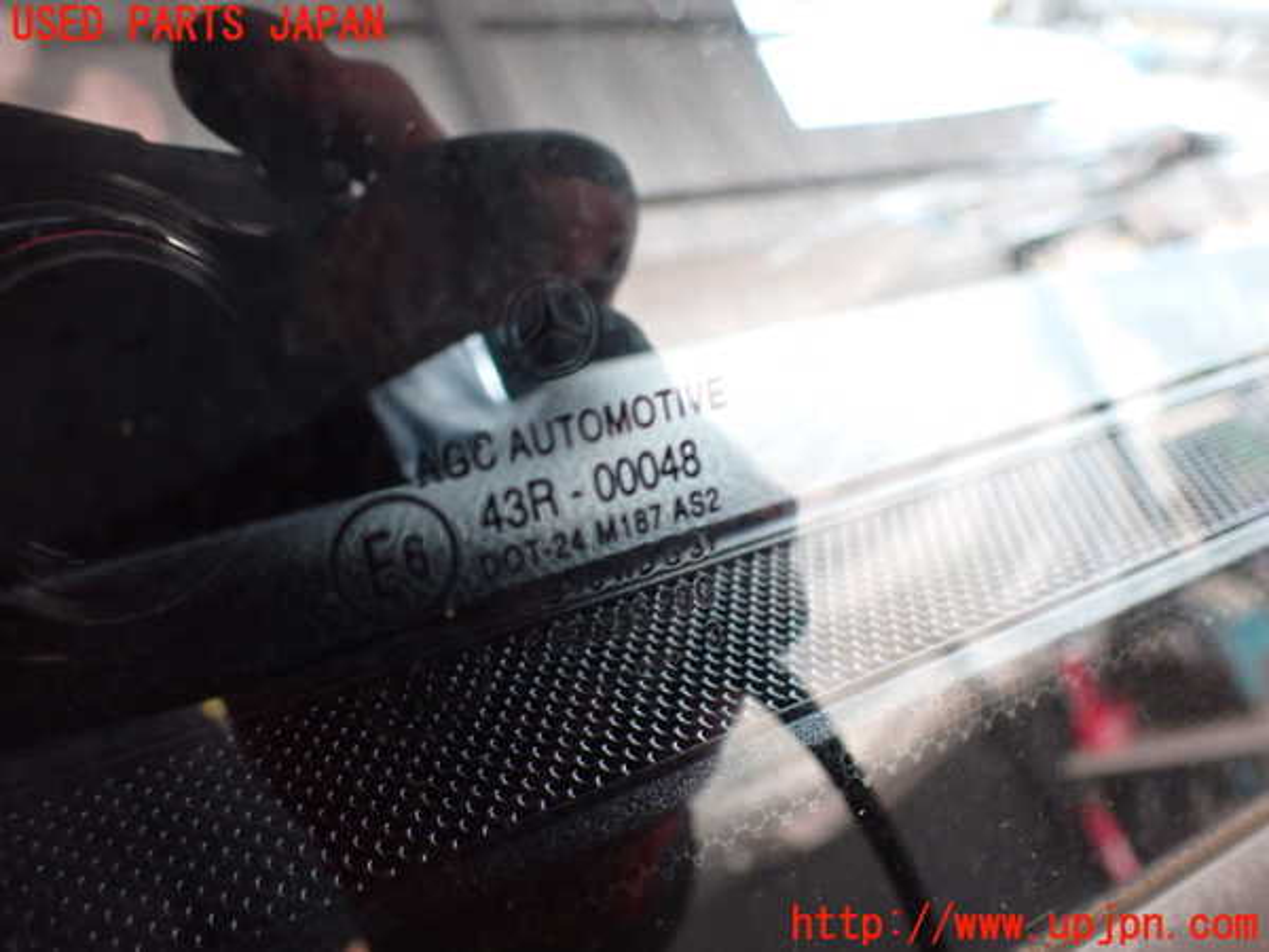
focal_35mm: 30
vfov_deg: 46.8
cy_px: 476
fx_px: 1100
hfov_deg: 60.0
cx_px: 634
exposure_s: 1/50
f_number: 2.3
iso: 800
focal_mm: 5.4
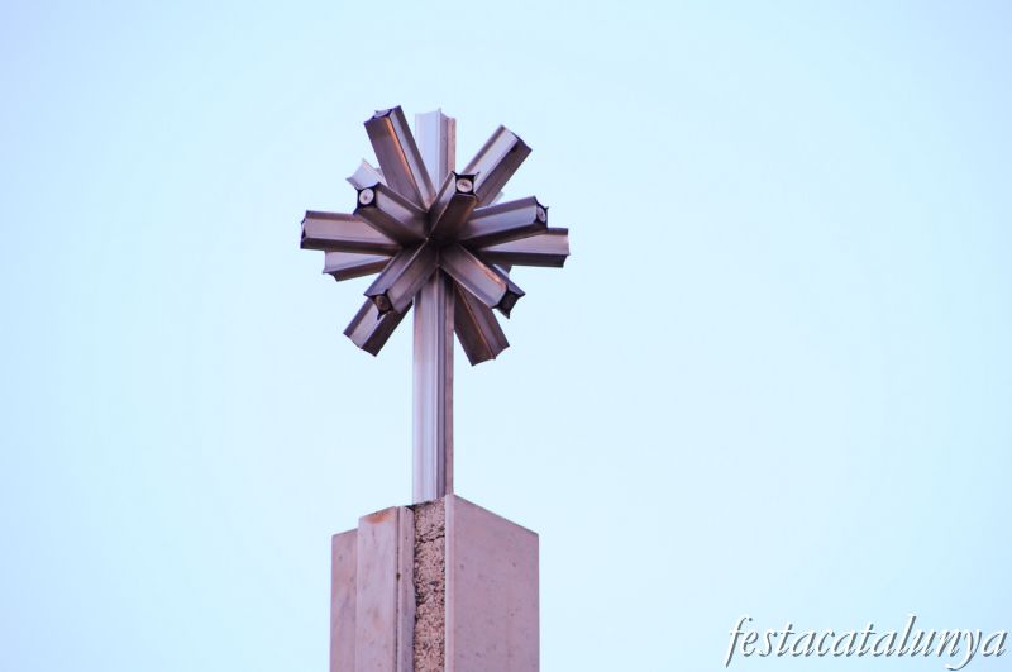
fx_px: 11369
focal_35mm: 405
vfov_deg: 3.4
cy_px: 336
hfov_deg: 5.1
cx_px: 506
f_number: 7.1
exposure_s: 1/200
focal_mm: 270
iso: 320
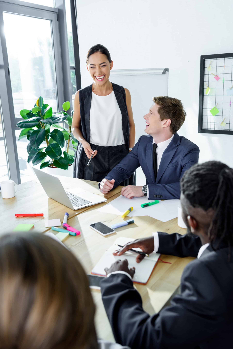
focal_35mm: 34
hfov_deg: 38.9
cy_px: 174
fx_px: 330
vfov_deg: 55.8
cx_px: 116
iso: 160
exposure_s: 1/200
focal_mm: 34
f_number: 4
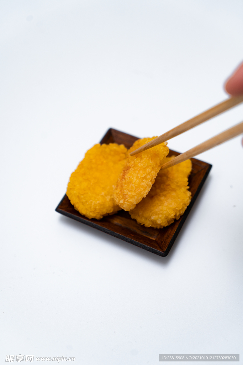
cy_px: 182
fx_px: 607
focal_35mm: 60
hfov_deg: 22.6
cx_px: 122
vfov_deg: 33.4
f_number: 4
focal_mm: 60
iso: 500
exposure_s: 1/160
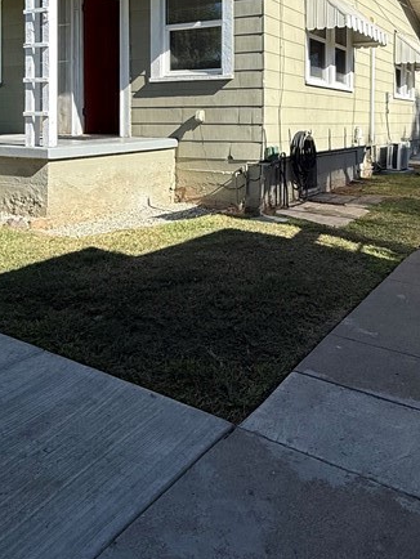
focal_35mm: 33
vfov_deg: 52.5
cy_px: 130
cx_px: 277
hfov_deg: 42.5
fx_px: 533
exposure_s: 1/1613
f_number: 2.2
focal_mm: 2.22
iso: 50
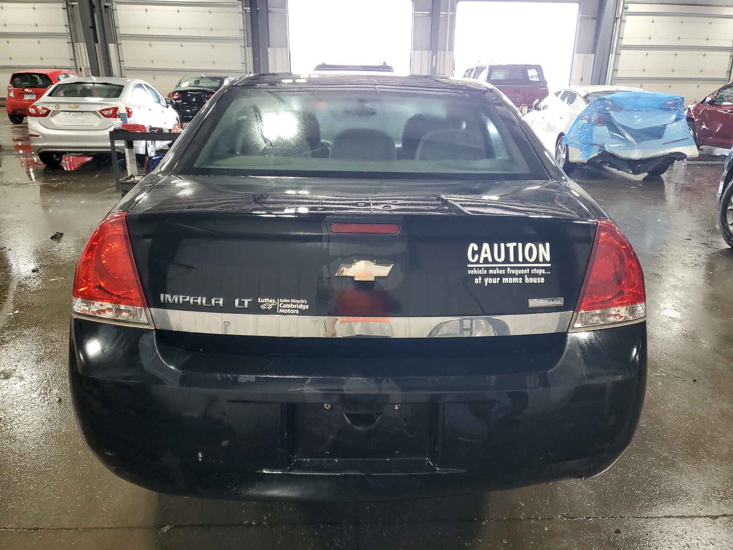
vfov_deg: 53.1
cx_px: 366
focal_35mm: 26
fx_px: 551
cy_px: 275
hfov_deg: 67.3
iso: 118
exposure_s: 1/60.2
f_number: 1.5
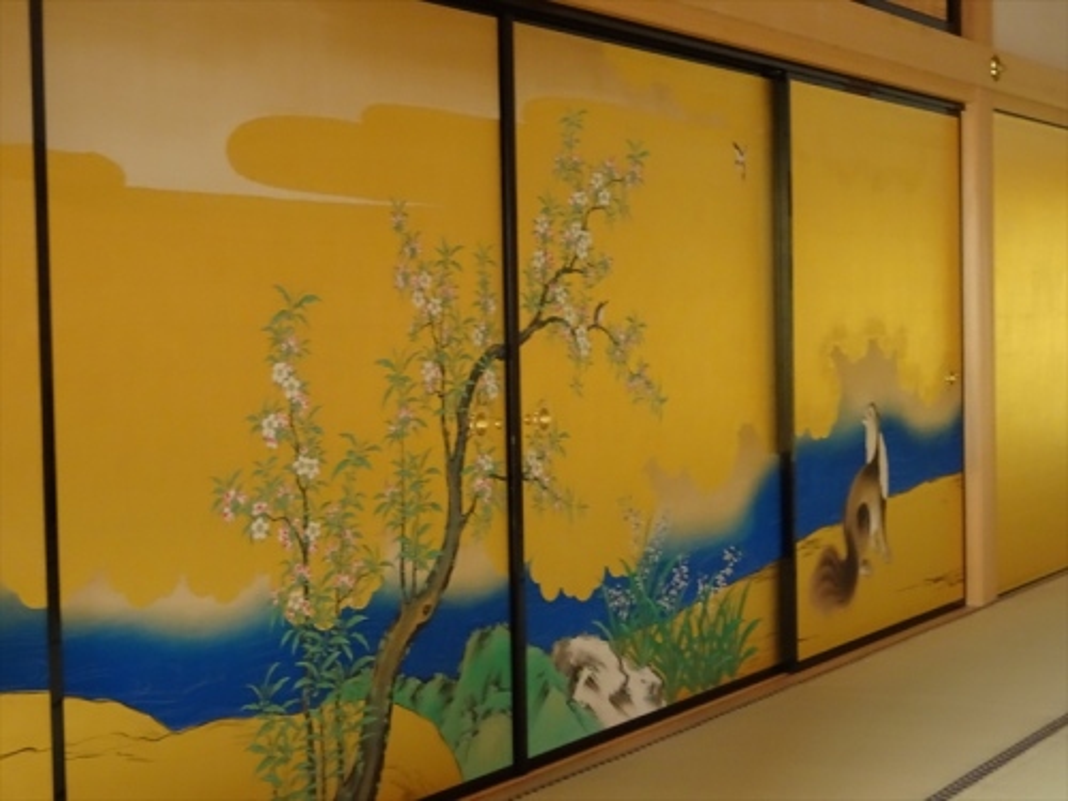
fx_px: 1913
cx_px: 534
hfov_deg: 31.2
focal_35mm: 62
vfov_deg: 23.7
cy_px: 400
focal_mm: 10.59
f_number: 4.5
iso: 800
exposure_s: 1/13
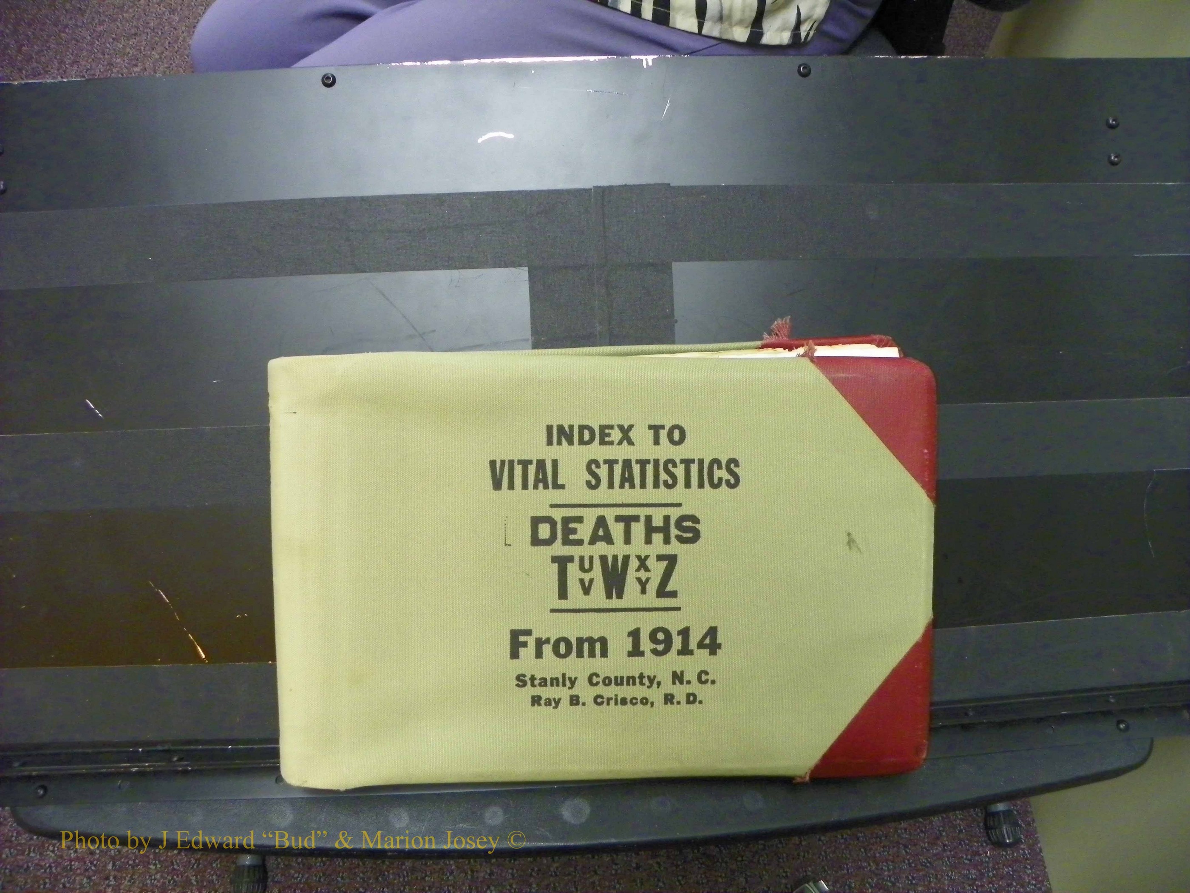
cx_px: 595
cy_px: 446
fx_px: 894
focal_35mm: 26
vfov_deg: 53.1
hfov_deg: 67.3
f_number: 2.8
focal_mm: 4.6
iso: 320
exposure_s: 1/30
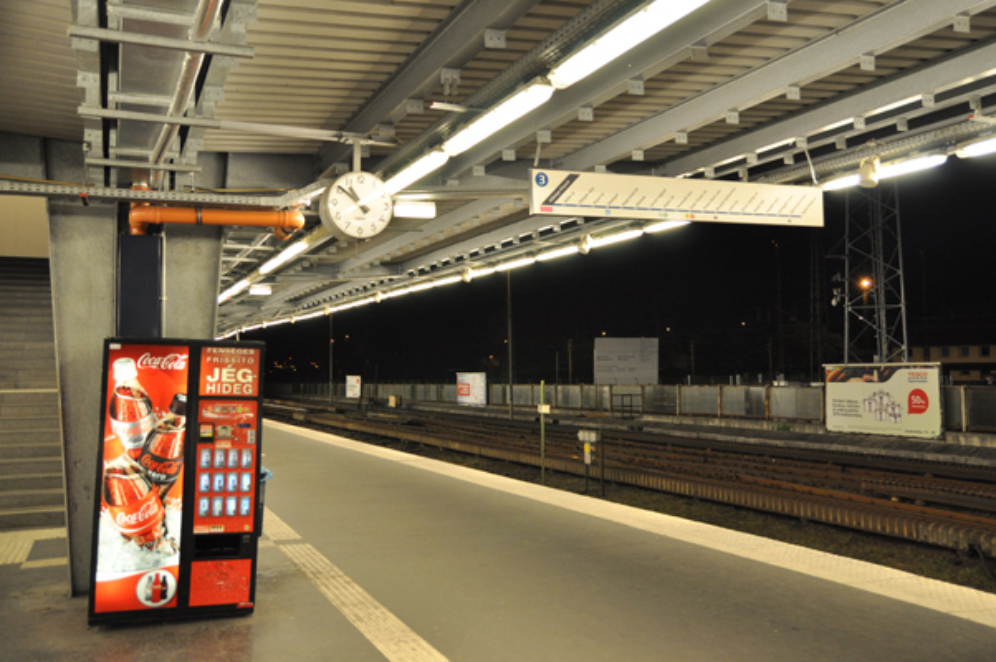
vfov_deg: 39.9
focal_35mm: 33
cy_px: 331
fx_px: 912
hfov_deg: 57.3
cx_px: 498
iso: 800
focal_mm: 22
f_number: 4
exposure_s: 1/60
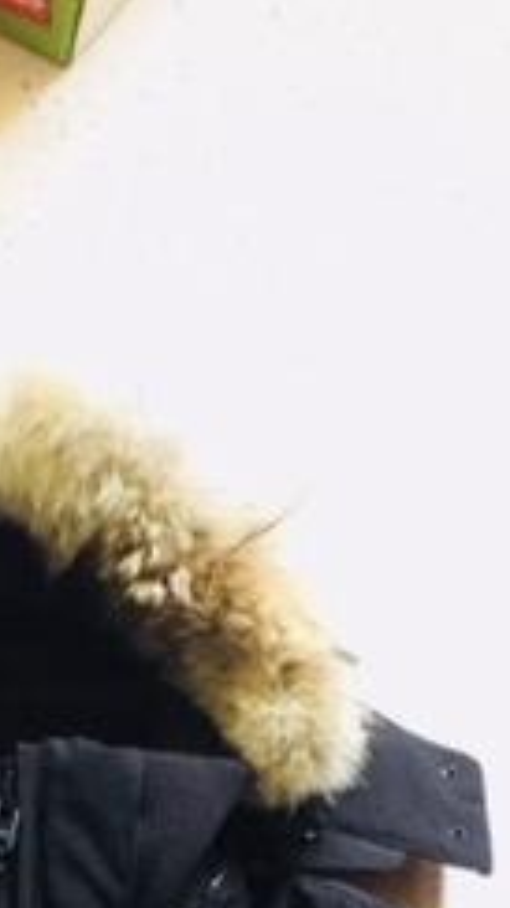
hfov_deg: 14.3
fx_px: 1998
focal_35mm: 83
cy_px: 1187
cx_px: -11
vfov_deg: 22.8
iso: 400
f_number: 2.2
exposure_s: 1/15
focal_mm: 4.15
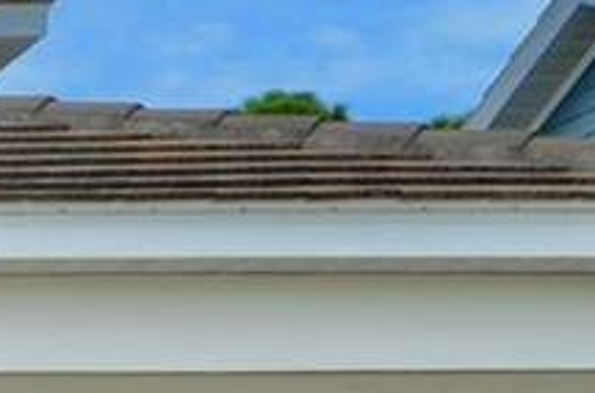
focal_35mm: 268
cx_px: -1013
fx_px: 4416
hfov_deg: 7.1
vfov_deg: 5.0
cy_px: 713
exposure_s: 1/250
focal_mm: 24
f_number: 8
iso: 100
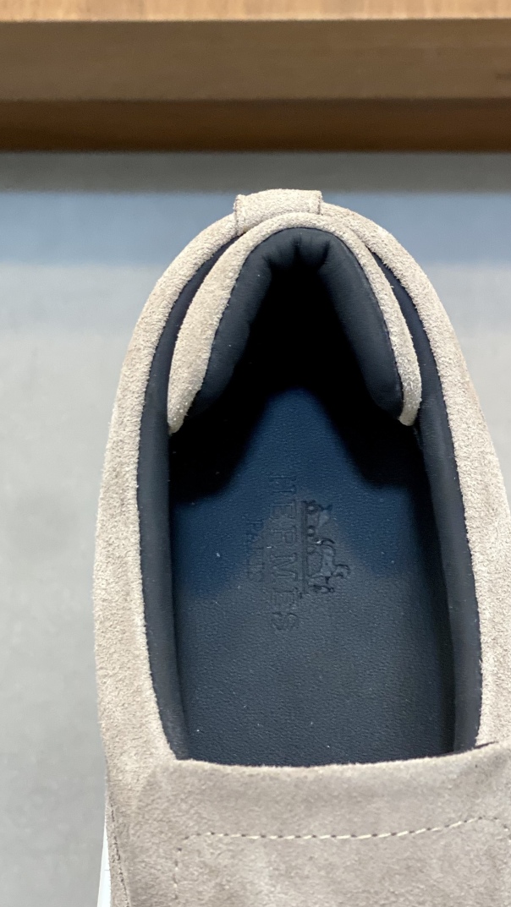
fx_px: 1830
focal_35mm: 76
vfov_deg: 27.9
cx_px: 281
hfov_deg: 15.9
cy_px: 458
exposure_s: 1/100
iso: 200
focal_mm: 6
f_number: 2
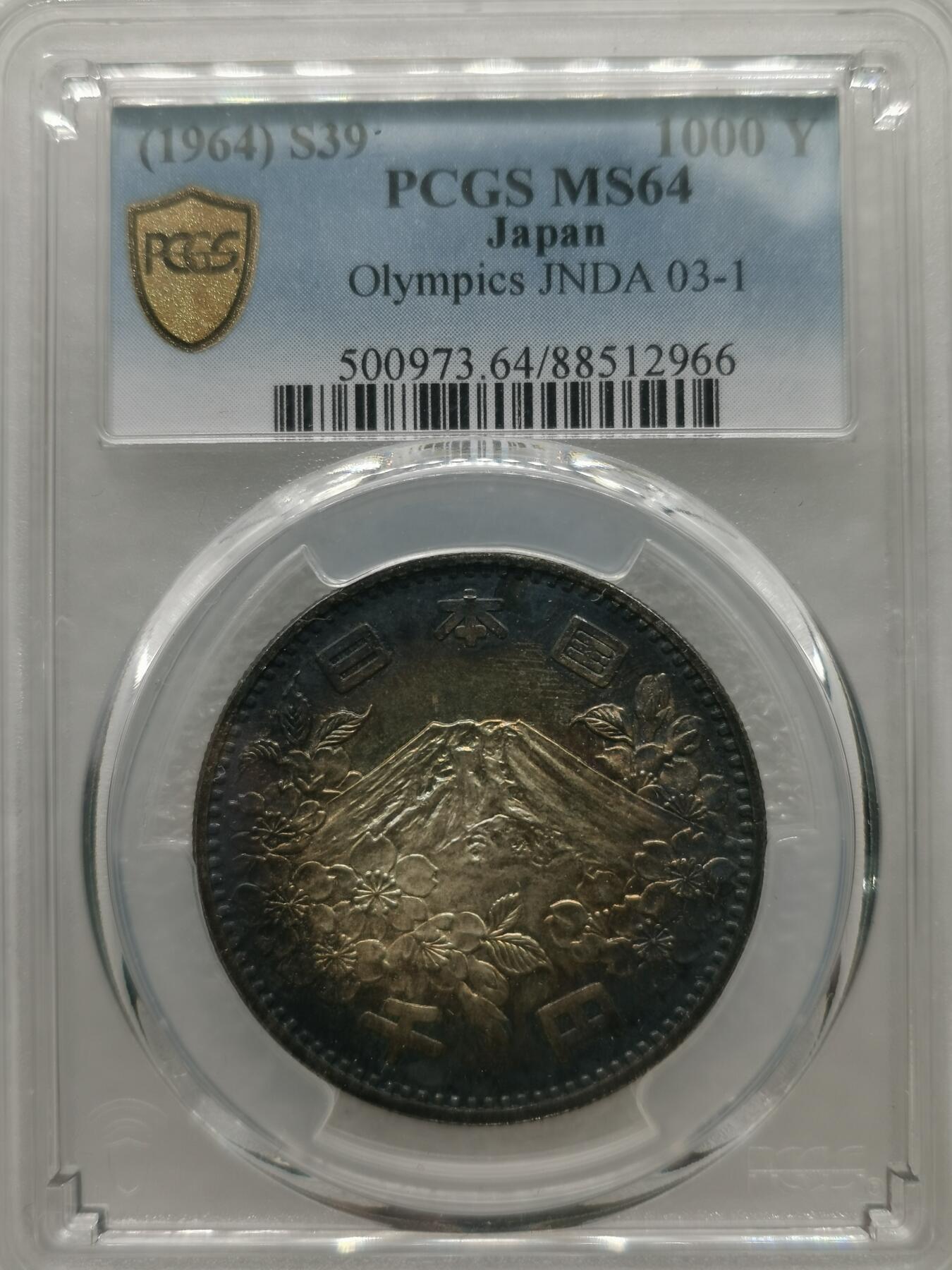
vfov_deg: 41.2
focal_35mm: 46
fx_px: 1687
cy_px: 635
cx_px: 476
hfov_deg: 31.5
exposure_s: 1/127
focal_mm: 5.56
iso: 50
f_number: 1.6
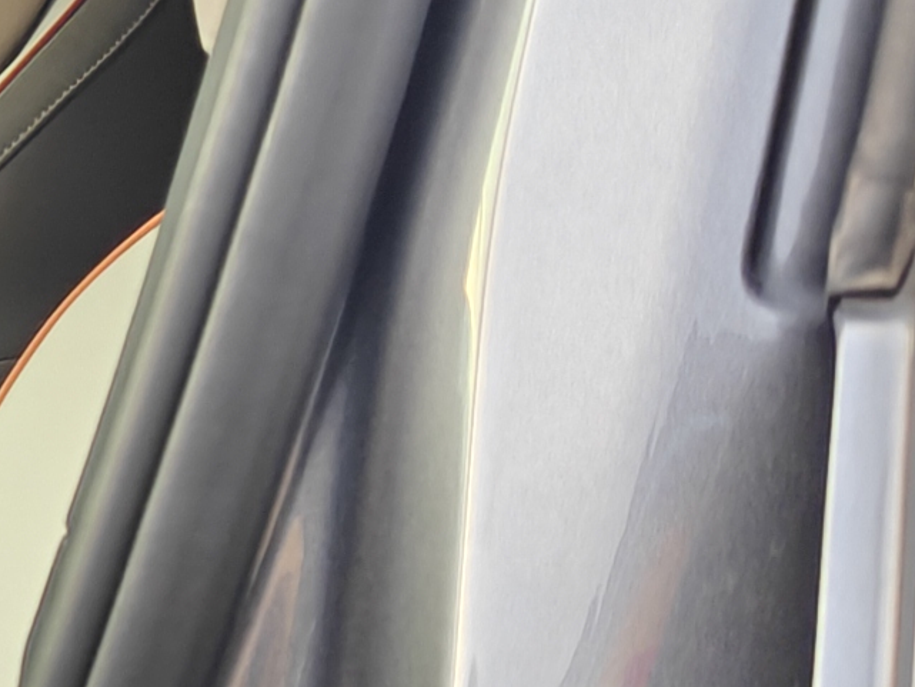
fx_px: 3886
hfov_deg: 9.9
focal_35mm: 147
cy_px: 566
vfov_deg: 10.1
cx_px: -1900
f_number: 1.6
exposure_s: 1/200
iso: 200
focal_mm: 6.06
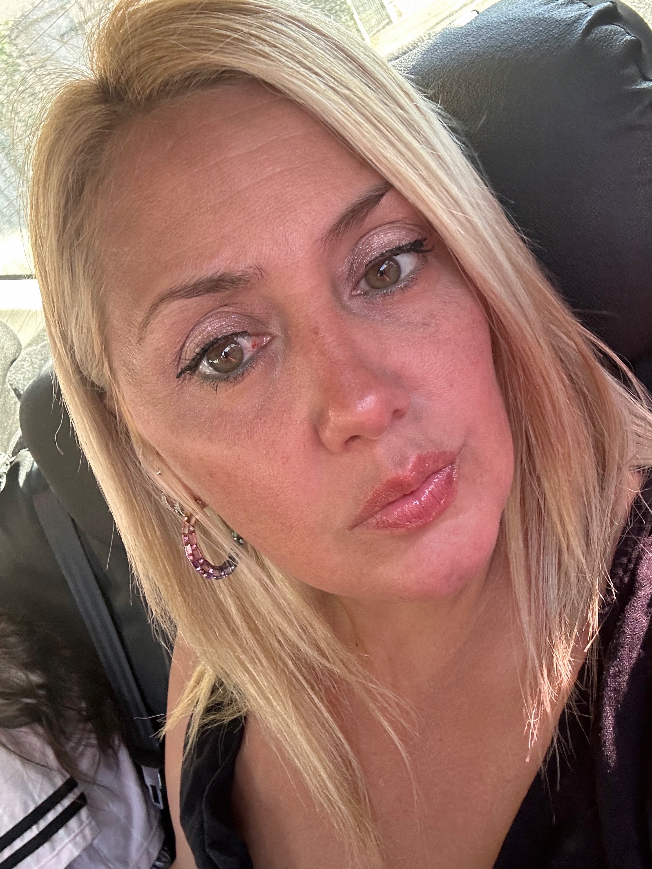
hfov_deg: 46.8
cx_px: 326
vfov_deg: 60.0
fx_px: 753
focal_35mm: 30
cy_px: 434
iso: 80
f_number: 1.9
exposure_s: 1/74
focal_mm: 2.69
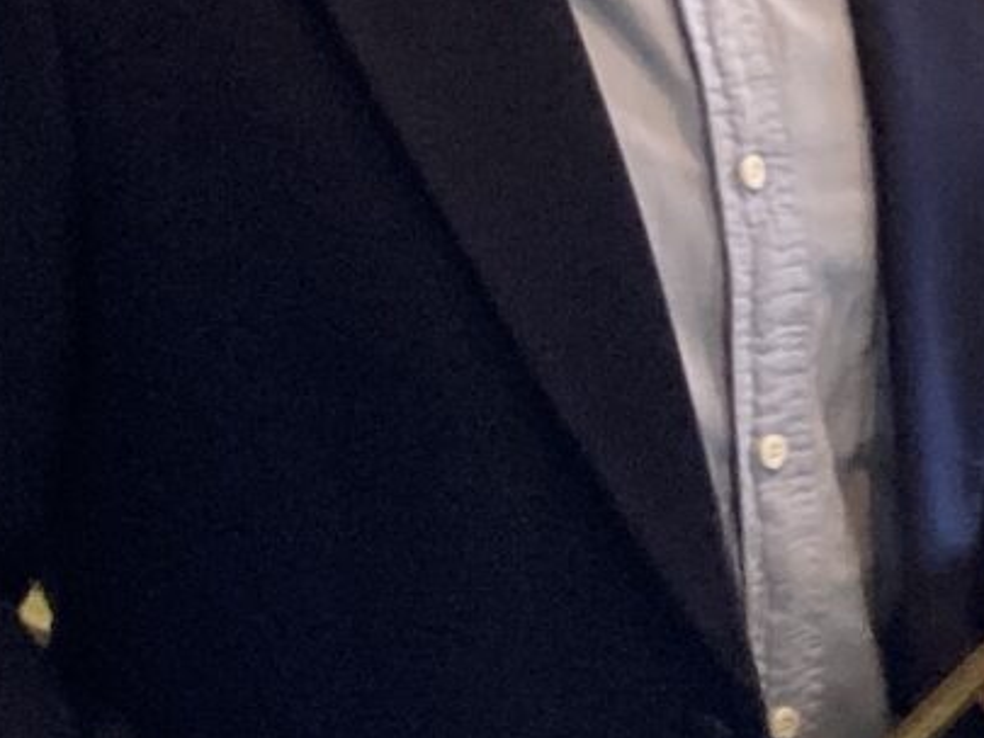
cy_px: 182
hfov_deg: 10.7
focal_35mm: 177
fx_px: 5033
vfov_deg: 8.4
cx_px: 1560
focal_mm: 3.99
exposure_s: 1/50
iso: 200
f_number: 1.8
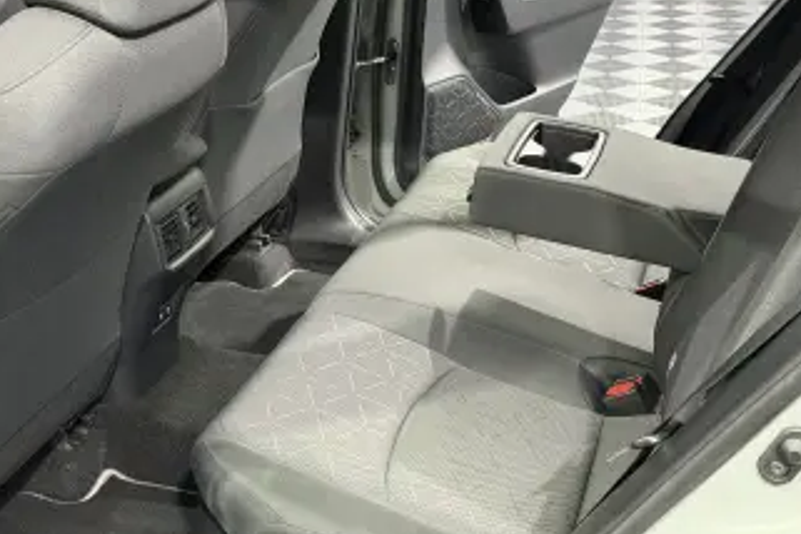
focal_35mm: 56
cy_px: 230
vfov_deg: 24.2
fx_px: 1246
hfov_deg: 35.6
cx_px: 367
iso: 500
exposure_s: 1/33
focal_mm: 6.76
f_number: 1.78
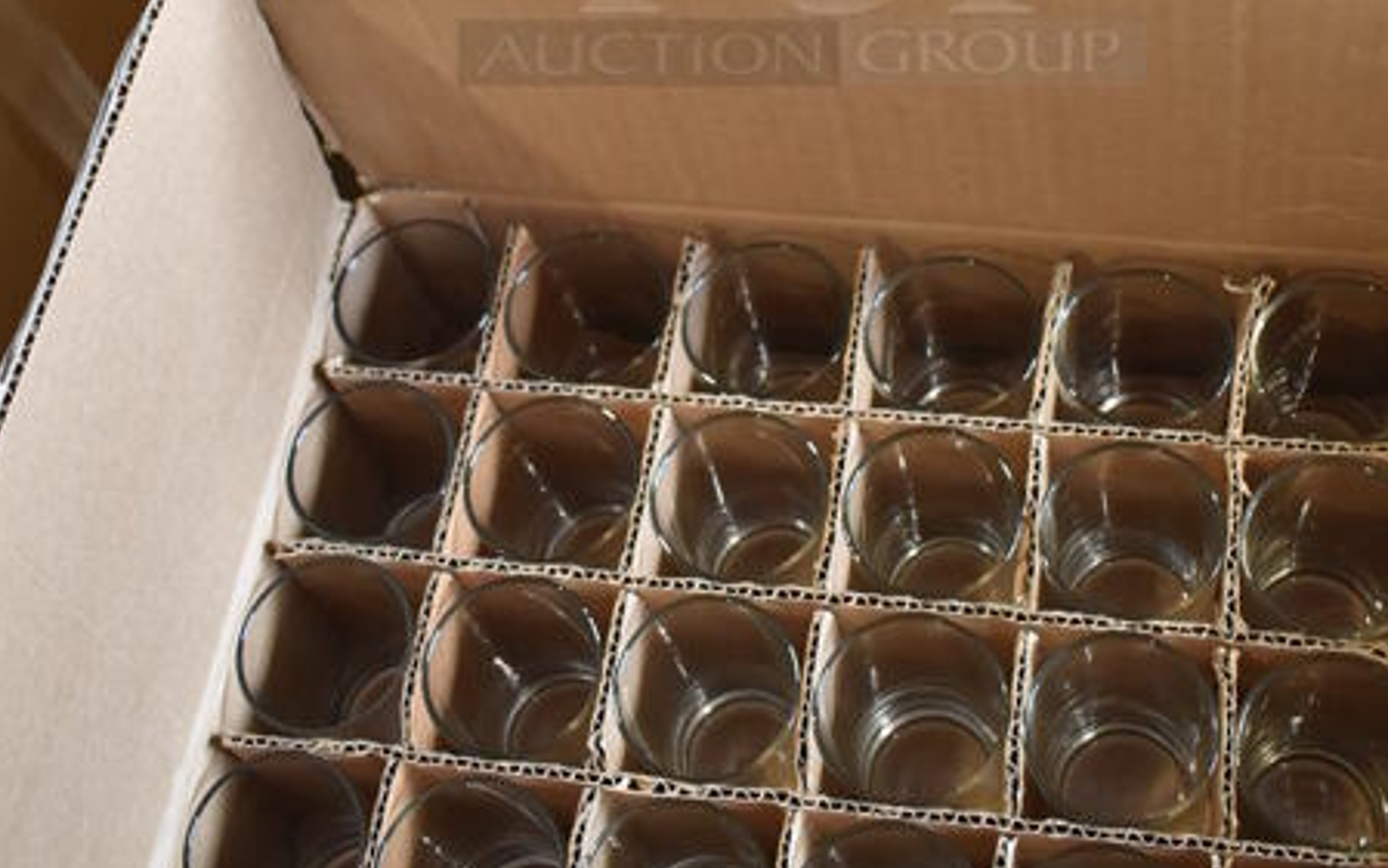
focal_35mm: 56
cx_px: 804
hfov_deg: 36.2
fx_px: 2119
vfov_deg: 22.0
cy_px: -76
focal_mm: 18
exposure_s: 1/160
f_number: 3.5
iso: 800
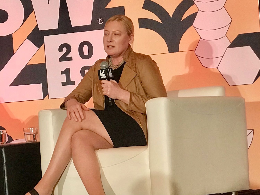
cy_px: 98
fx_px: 428
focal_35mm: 57
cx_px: 130
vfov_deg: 25.7
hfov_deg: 33.8
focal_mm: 6.6
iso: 160
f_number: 2.8
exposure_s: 1/60
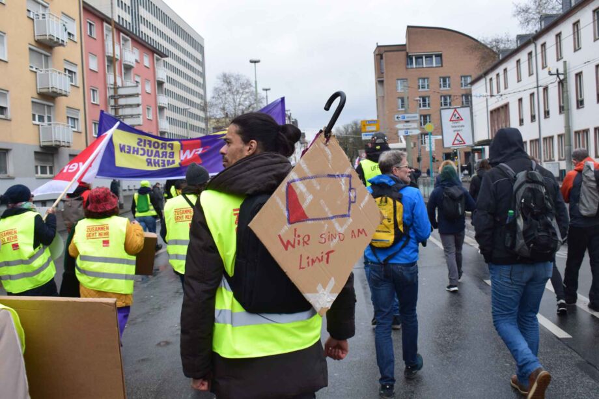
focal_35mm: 38
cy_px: 200
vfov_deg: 35.5
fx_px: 624
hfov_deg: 51.3
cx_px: 300
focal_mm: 25
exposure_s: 1/200
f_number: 10
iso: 400
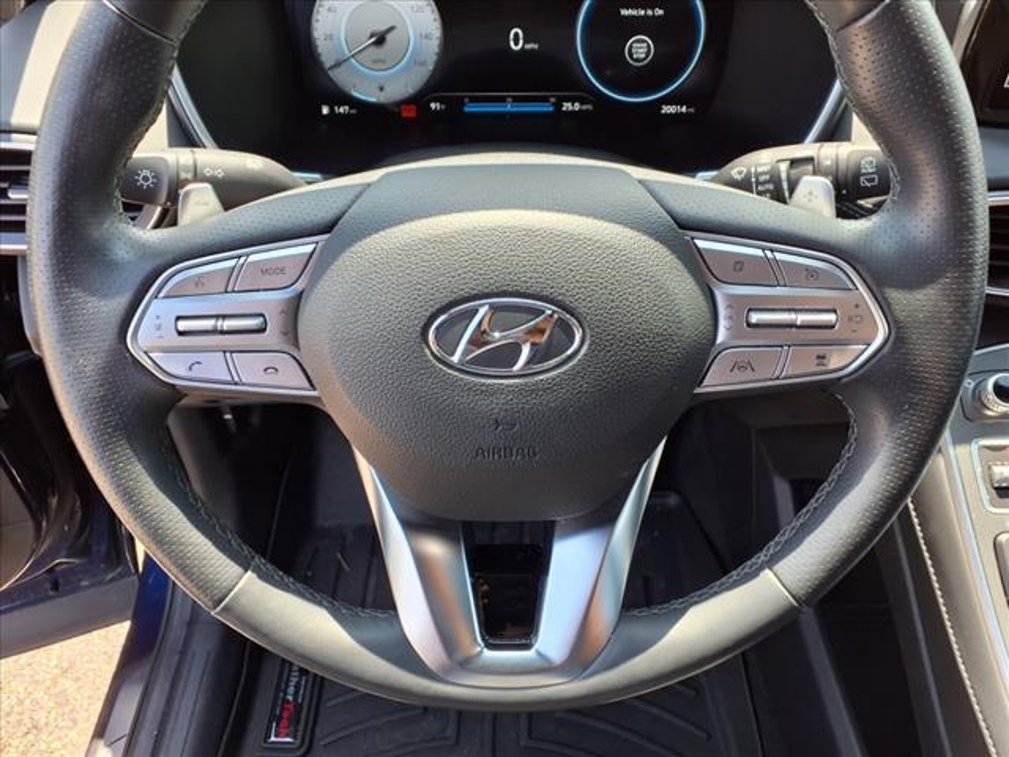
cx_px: 504
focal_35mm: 27
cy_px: 378
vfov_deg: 51.4
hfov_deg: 65.3
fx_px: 787
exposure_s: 1/159
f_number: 1.9
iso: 40
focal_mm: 3.58
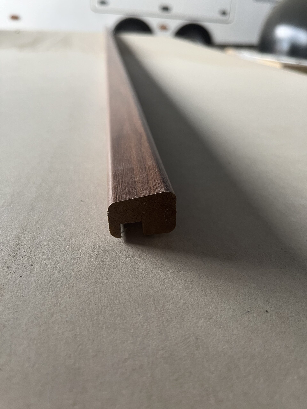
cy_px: 204
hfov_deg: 53.1
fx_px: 307
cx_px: 154
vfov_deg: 67.3
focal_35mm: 26
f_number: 1.6
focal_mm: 5.1
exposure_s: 1/96
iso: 125
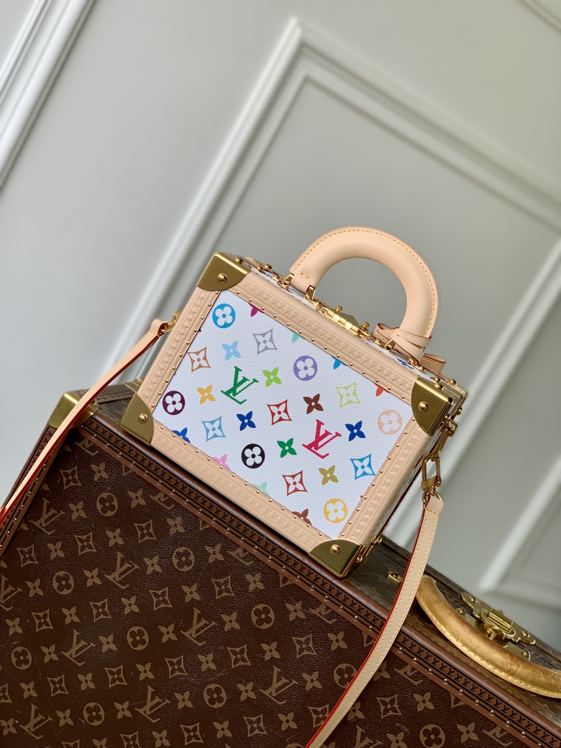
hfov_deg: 28.0
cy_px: 374
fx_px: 1124
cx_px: 280
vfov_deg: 36.8
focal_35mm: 52
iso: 16
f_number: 2.4
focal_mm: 6
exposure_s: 1/122
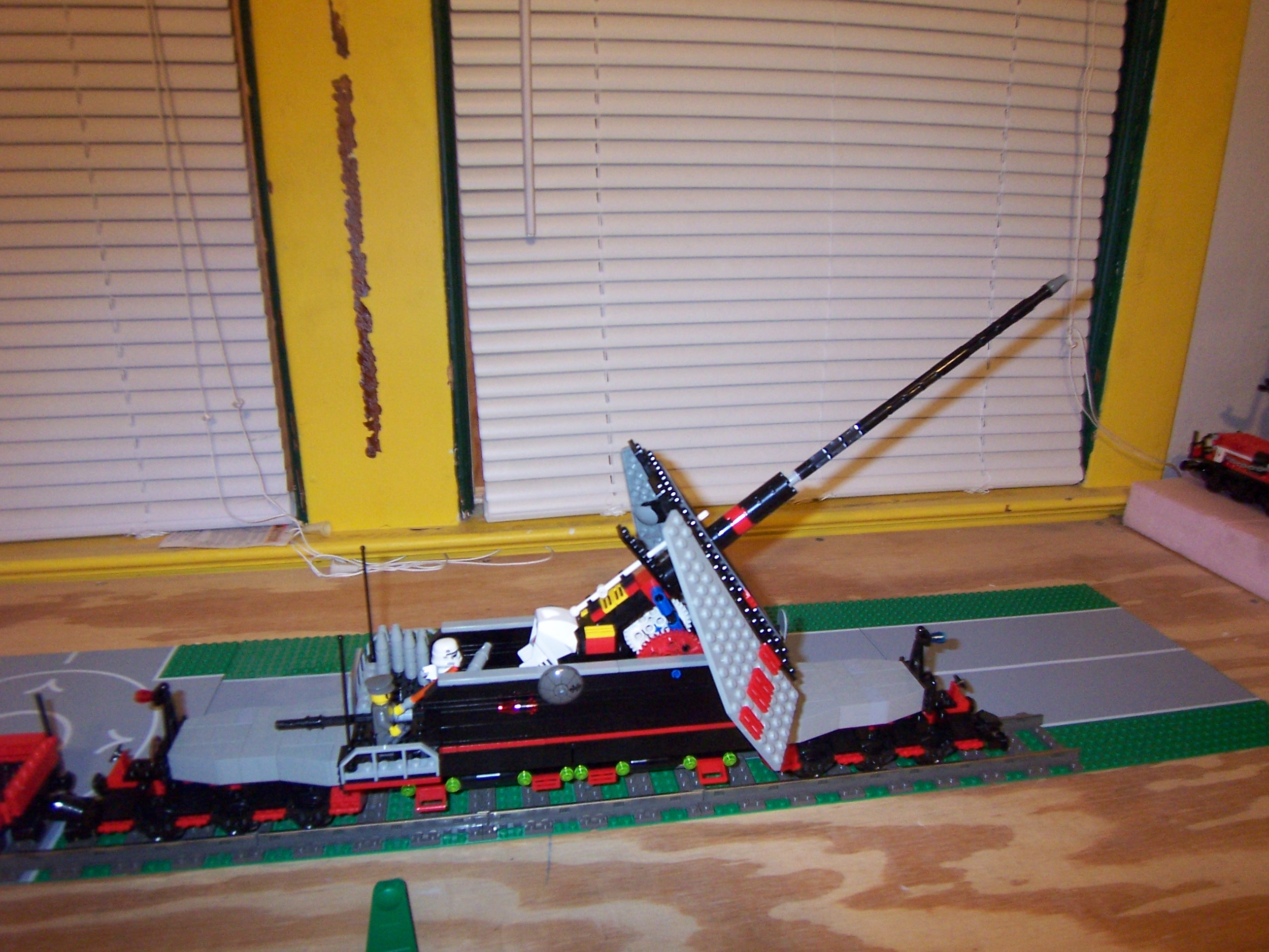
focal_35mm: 23
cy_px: 476
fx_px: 843
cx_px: 634
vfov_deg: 58.9
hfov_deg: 73.9
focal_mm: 3.8
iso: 200
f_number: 2.8
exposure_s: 1/30
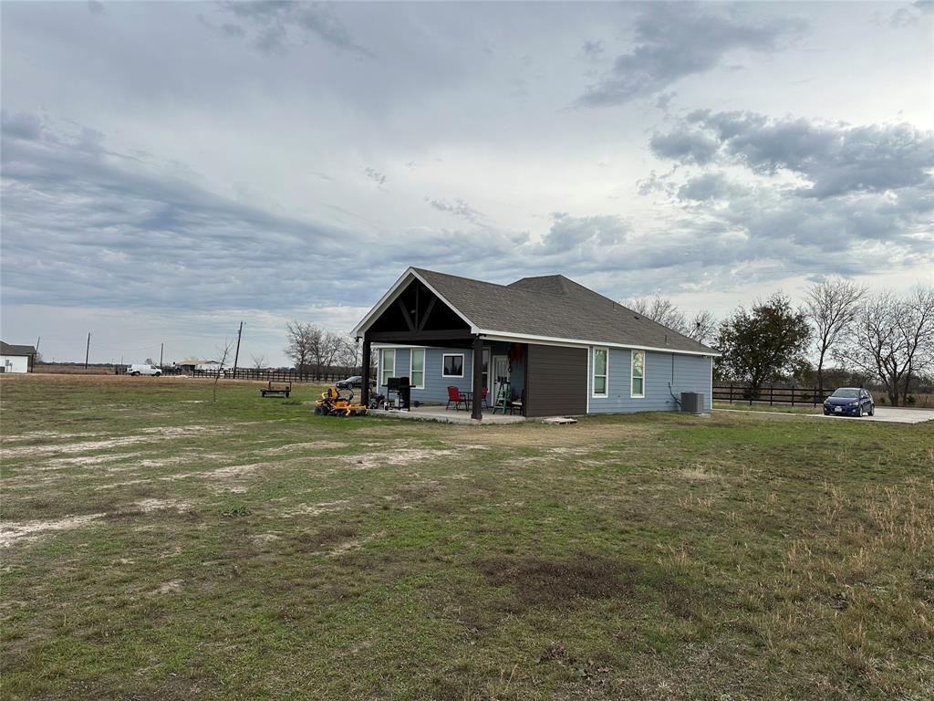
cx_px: 467
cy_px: 350
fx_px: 648
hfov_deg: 71.6
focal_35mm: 24
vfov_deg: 56.8
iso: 80
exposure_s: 1/4016
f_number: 1.78
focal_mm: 6.86
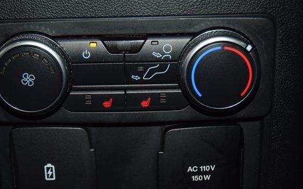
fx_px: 636
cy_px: 100
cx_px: 125
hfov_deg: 26.8
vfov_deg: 16.9
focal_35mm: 77
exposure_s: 1/25
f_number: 4.2
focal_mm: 38
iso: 560
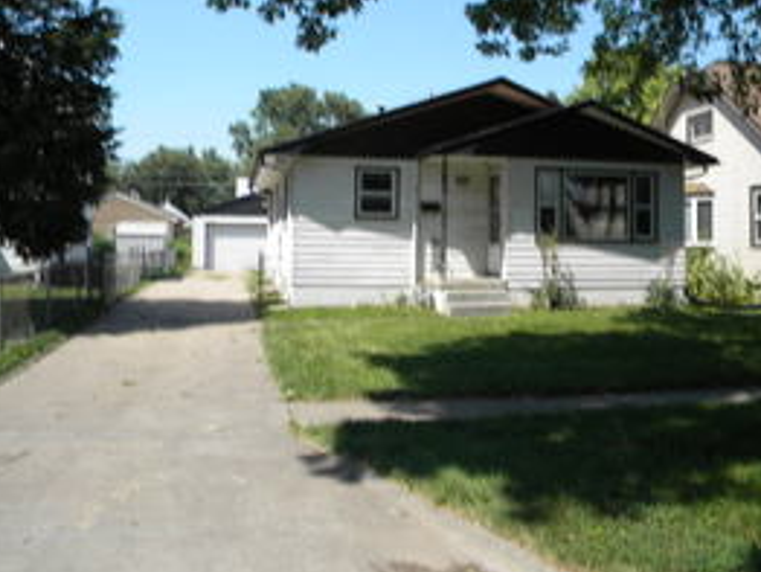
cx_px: 456
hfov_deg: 49.8
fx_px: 814
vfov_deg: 38.4
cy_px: 206
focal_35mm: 37
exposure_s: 1/744
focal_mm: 5
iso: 80
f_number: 3.5
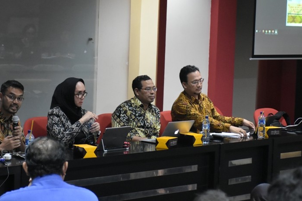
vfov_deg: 10.0
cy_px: 92
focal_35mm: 137
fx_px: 1149
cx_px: 159
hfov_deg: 15.0
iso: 4000
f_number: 5
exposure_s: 1/60
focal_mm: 62
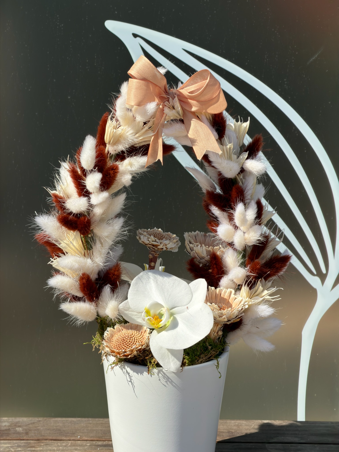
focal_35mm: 100
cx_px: 170
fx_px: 1306
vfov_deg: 19.6
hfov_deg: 14.8
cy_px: 226
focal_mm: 16.89
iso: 20
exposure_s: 1/638
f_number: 2.8
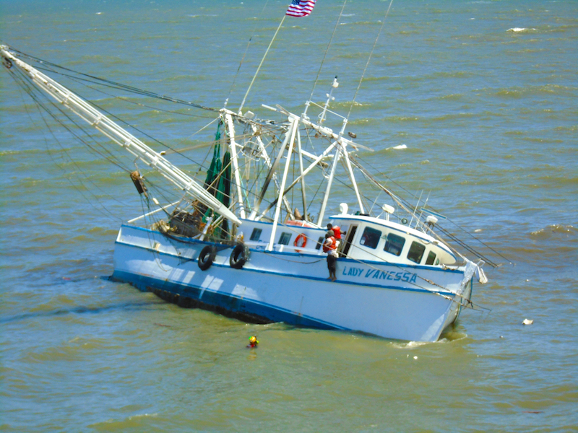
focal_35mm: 130
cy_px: 216
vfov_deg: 11.4
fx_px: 2171
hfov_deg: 15.2
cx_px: 289
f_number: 6.4
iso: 100
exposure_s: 1/400
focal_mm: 23
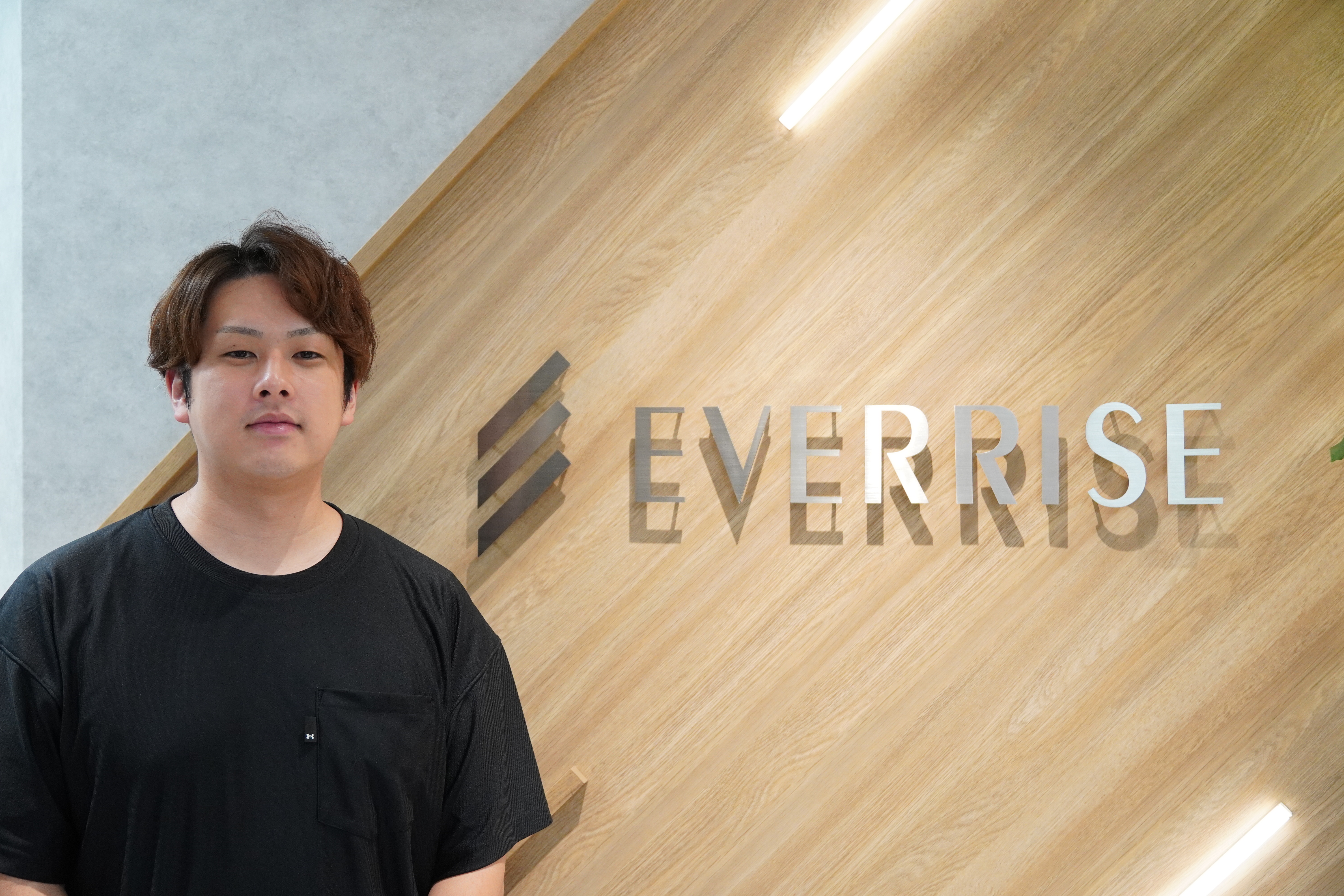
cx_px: 672
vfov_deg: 29.9
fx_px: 1680
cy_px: 448
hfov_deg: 43.6
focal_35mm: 45
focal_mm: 30
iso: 1250
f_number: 2.8
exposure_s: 1/250
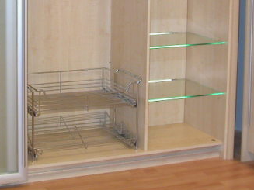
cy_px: 9
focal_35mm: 93
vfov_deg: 15.6
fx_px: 682
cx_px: 88
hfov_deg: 21.0
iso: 100
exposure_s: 1/30
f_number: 2.6
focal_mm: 7.85
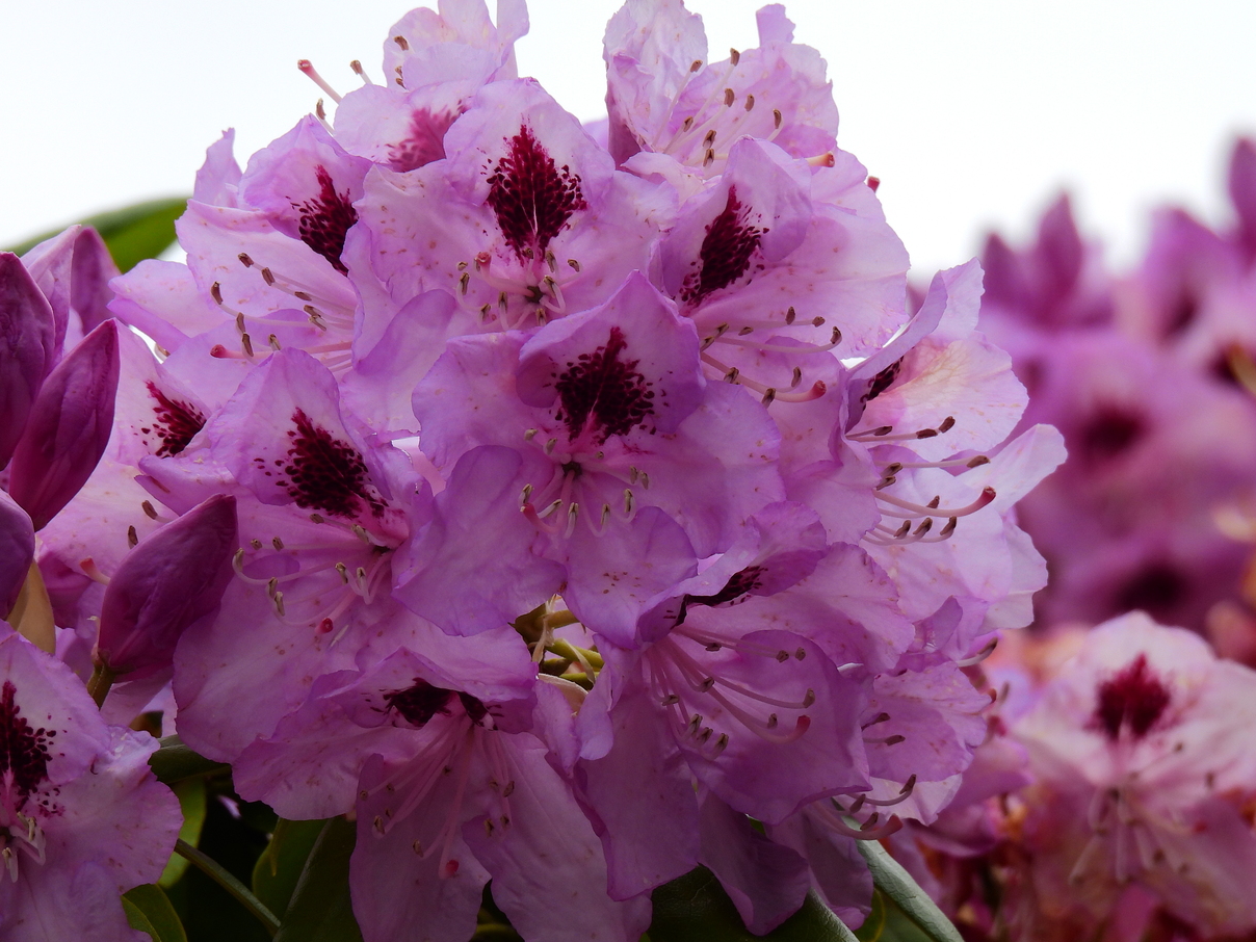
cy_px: 478
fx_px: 26923
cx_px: 613
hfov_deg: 2.7
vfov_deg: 2.0
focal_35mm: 742
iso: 110
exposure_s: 1/500
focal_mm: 125
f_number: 5.6
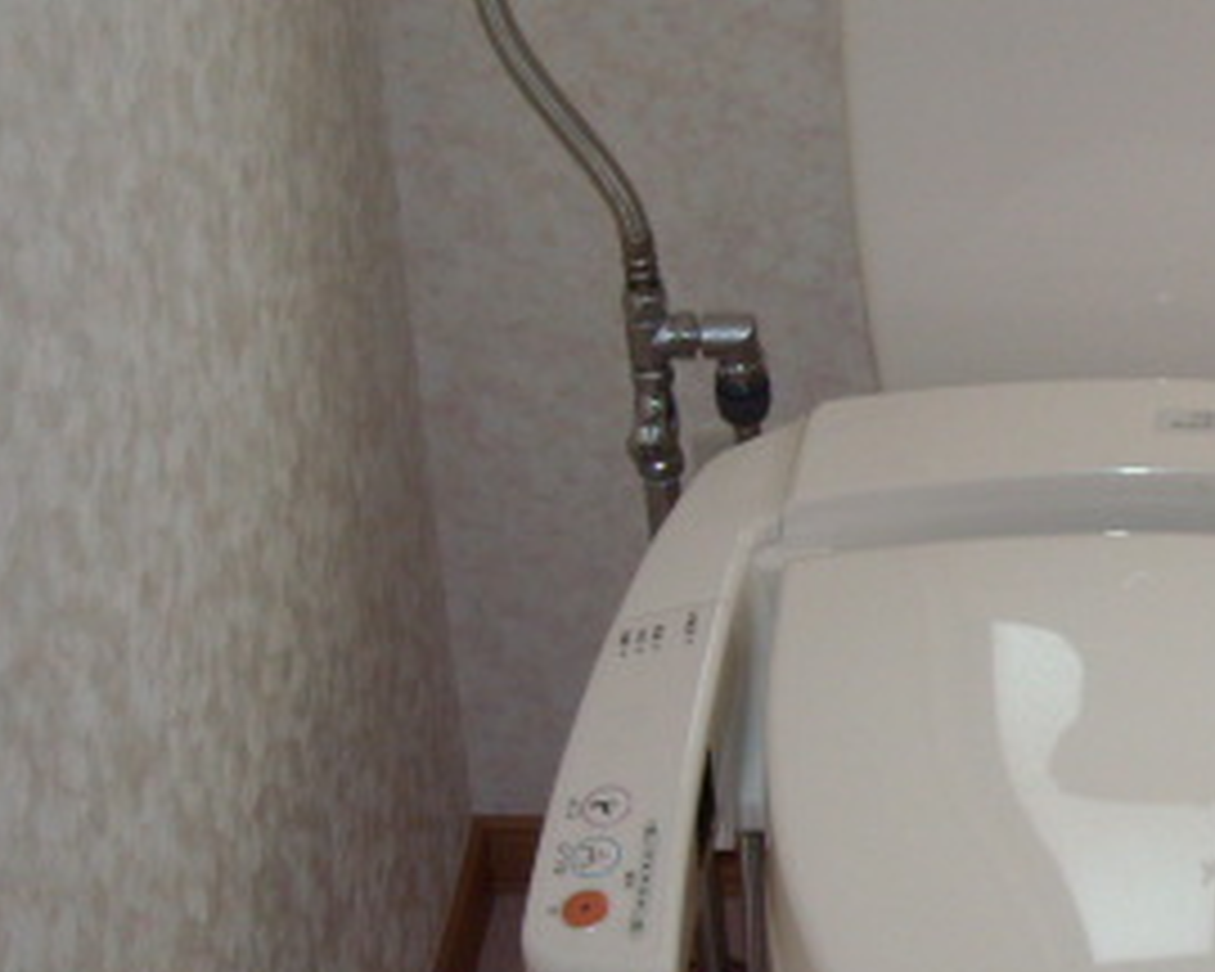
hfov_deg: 22.5
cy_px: 572
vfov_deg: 18.9
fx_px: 2913
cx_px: 1274
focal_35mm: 81
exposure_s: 1/49
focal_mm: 5.7
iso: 200
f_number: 2.8
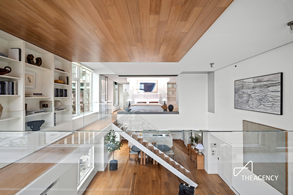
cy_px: 98
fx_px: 114
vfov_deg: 81.1
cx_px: 146
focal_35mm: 14
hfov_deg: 104.3
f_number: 20
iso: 250
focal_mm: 14
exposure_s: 1/5
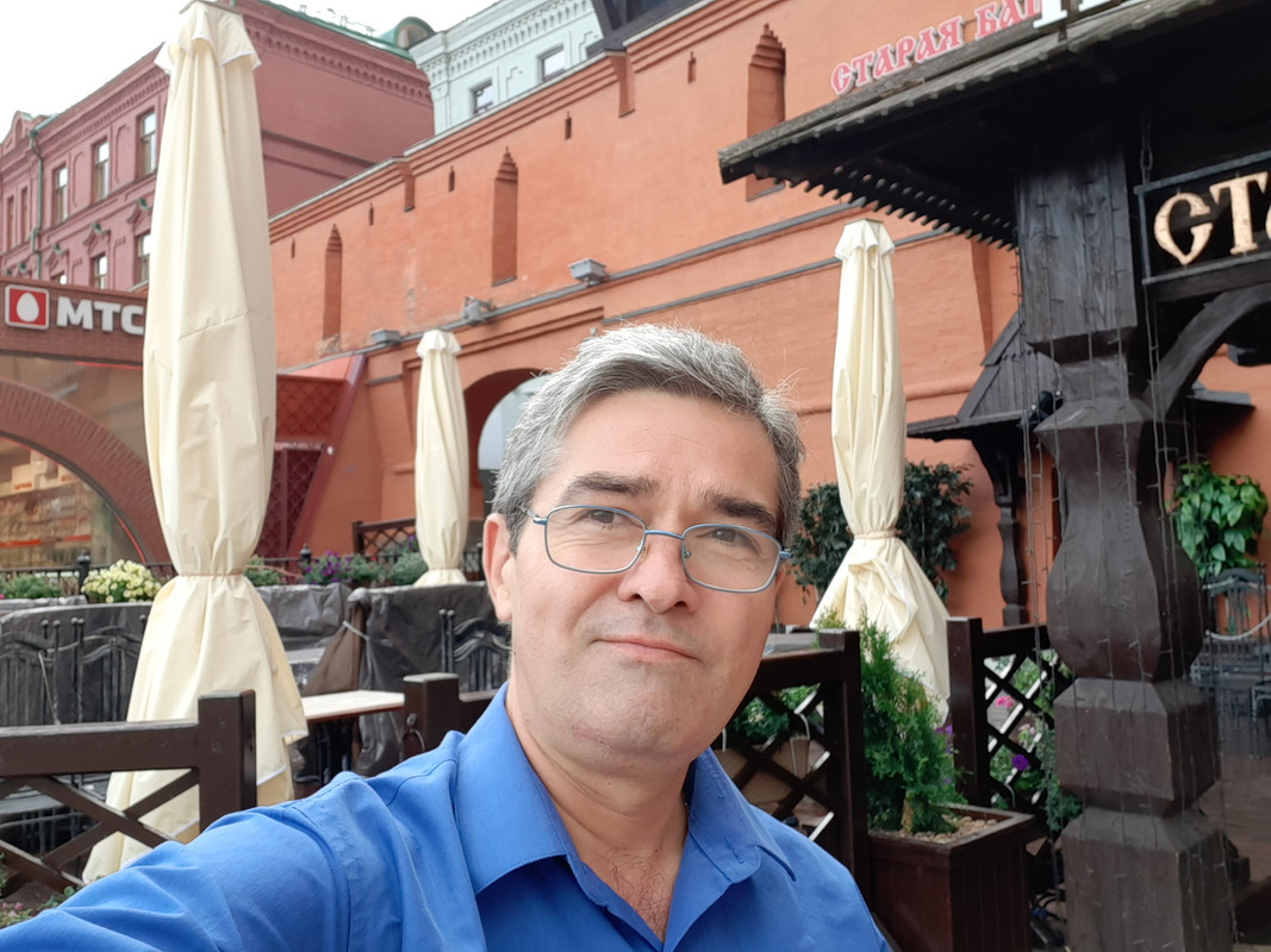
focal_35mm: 31
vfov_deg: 45.4
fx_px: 1138
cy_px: 476
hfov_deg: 58.4
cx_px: 636
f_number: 2
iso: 40
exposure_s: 1/175
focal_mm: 3.75
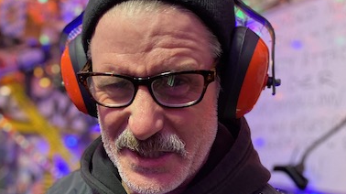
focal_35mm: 48
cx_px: 136
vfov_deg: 24.1
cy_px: 178
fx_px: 440
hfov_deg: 42.7
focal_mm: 4.25
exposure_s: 1/30
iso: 640
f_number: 1.8
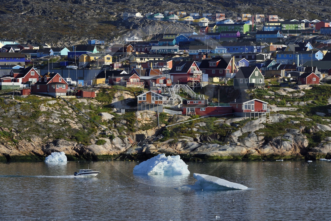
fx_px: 2573
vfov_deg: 4.9
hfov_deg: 7.4
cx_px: 166
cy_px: 110
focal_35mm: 280
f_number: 7.1
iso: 200
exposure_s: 1/640
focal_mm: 280
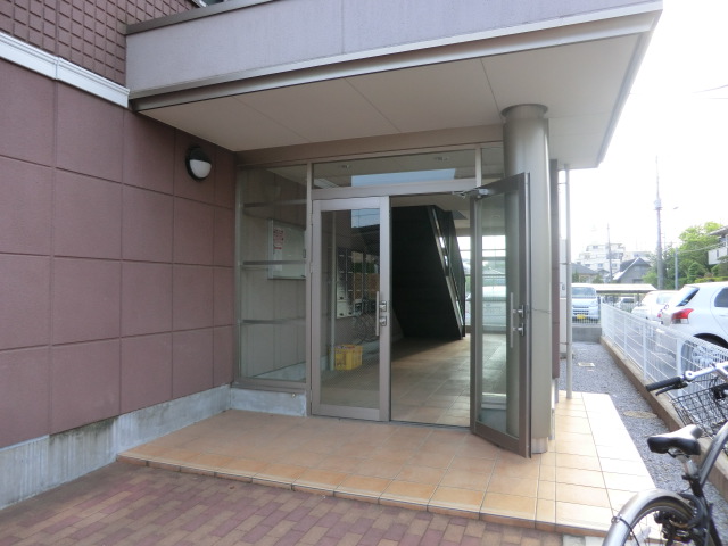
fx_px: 505
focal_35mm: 24
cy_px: 273
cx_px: 364
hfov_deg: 71.6
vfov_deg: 56.8
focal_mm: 4.3
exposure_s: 1/125
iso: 80
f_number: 3.2
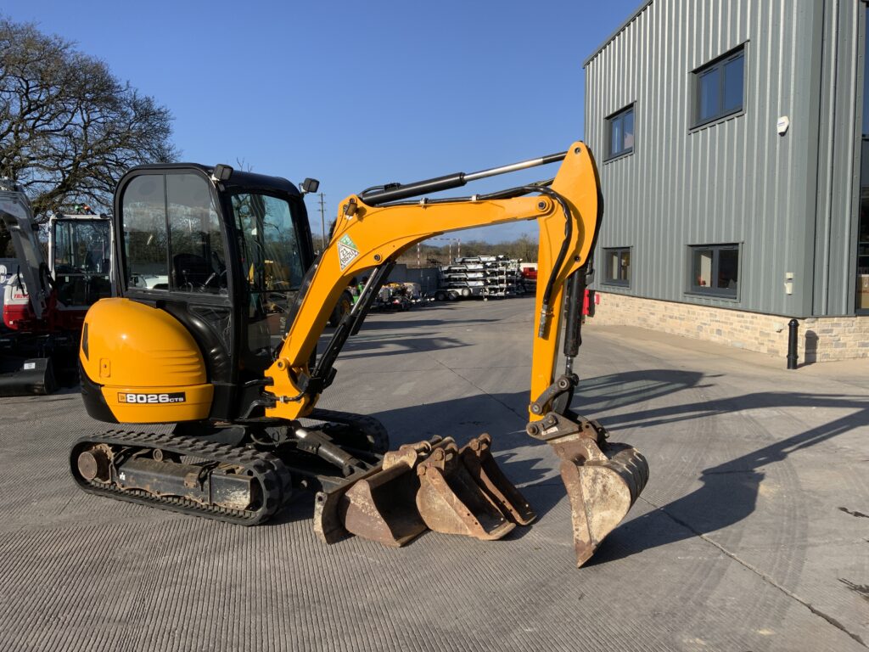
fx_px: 728
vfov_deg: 48.2
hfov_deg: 61.7
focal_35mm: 29
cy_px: 326
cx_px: 434
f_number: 1.8
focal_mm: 3
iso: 16
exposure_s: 1/1848
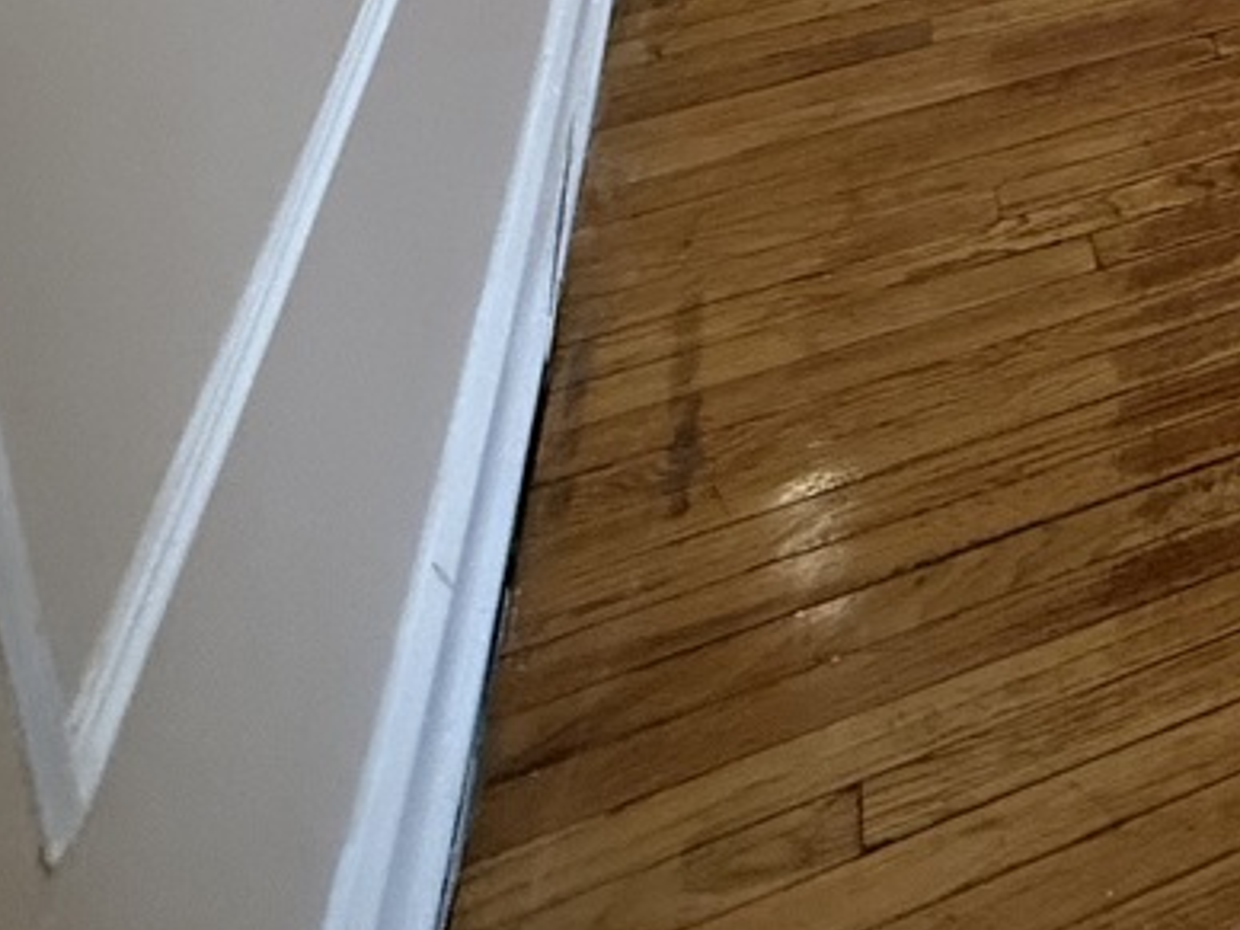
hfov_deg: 28.5
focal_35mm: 52
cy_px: -780
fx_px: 1863
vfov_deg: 19.8
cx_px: 1700
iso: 250
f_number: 2.2
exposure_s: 1/120
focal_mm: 2.22
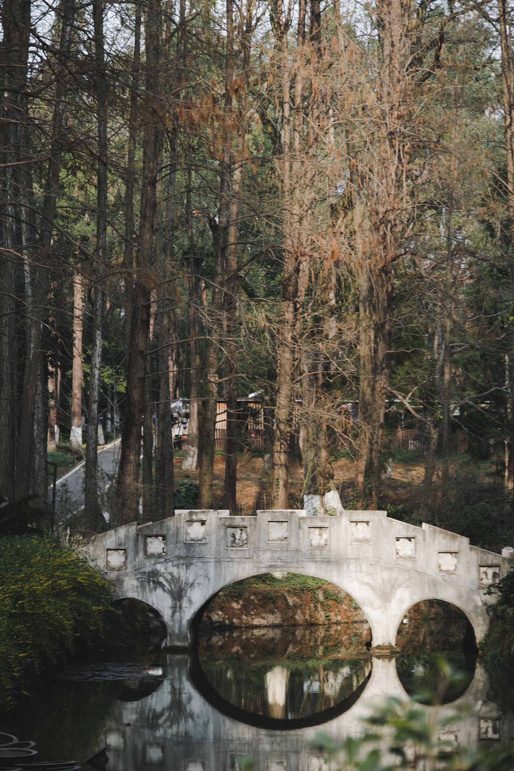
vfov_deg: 17.1
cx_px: 257
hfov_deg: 11.4
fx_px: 2570
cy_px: 386
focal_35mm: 120
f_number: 5.6
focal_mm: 80
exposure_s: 1/160
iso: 160
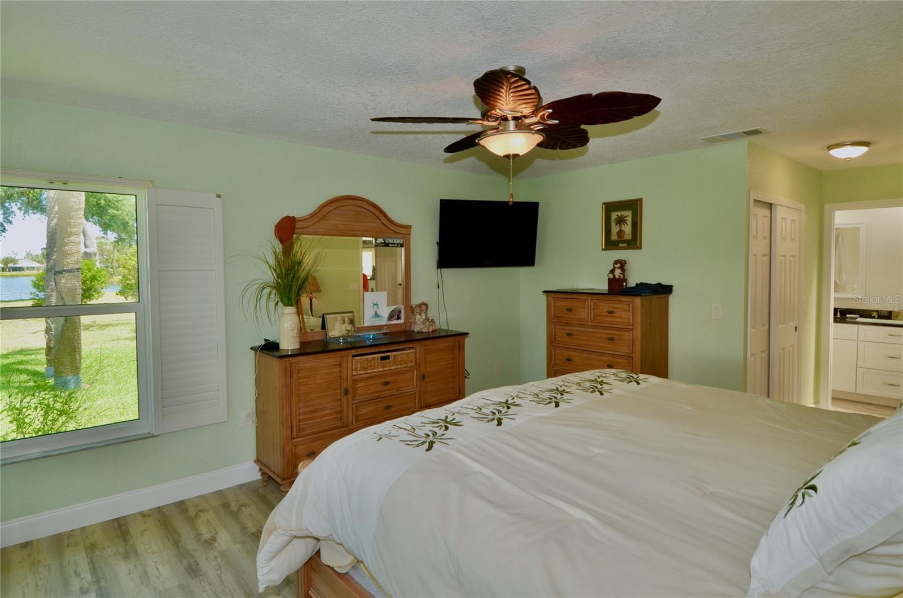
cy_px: 299
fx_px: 450
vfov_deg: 67.1
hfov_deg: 90.1
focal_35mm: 18
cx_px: 452
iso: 160
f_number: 5.6
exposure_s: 1/125
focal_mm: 12
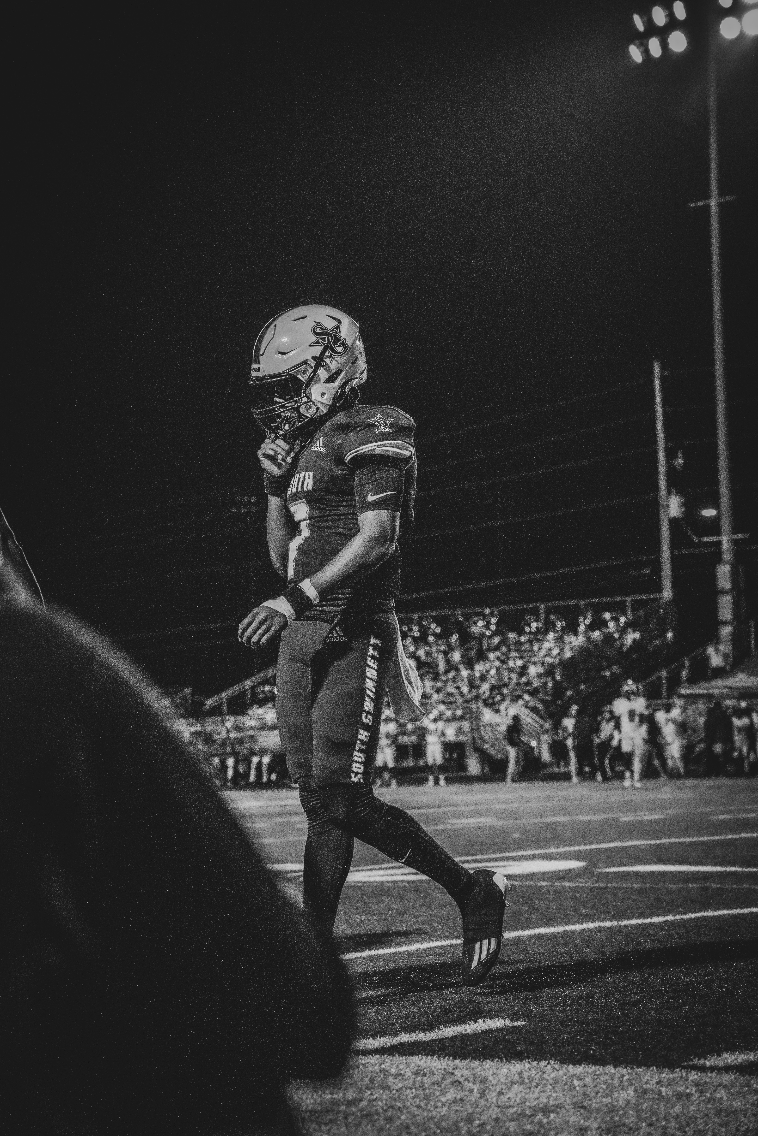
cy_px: 568
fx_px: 2874
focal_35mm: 91
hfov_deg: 15.0
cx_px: 379
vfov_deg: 22.4
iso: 8000
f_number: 5.6
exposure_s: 1/1000
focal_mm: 91
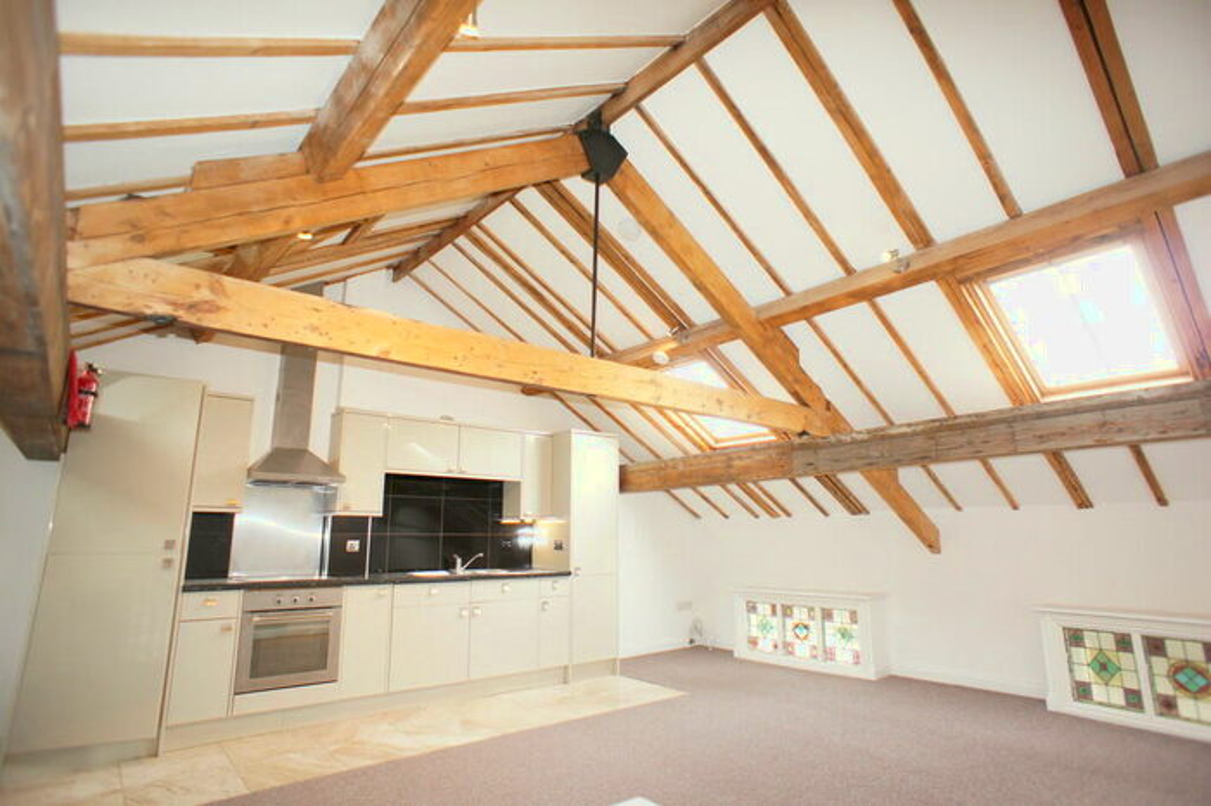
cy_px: 403
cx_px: 606
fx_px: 807
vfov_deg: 53.1
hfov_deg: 73.8
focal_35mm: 24
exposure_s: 1/60
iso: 400
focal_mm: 16
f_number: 2.8
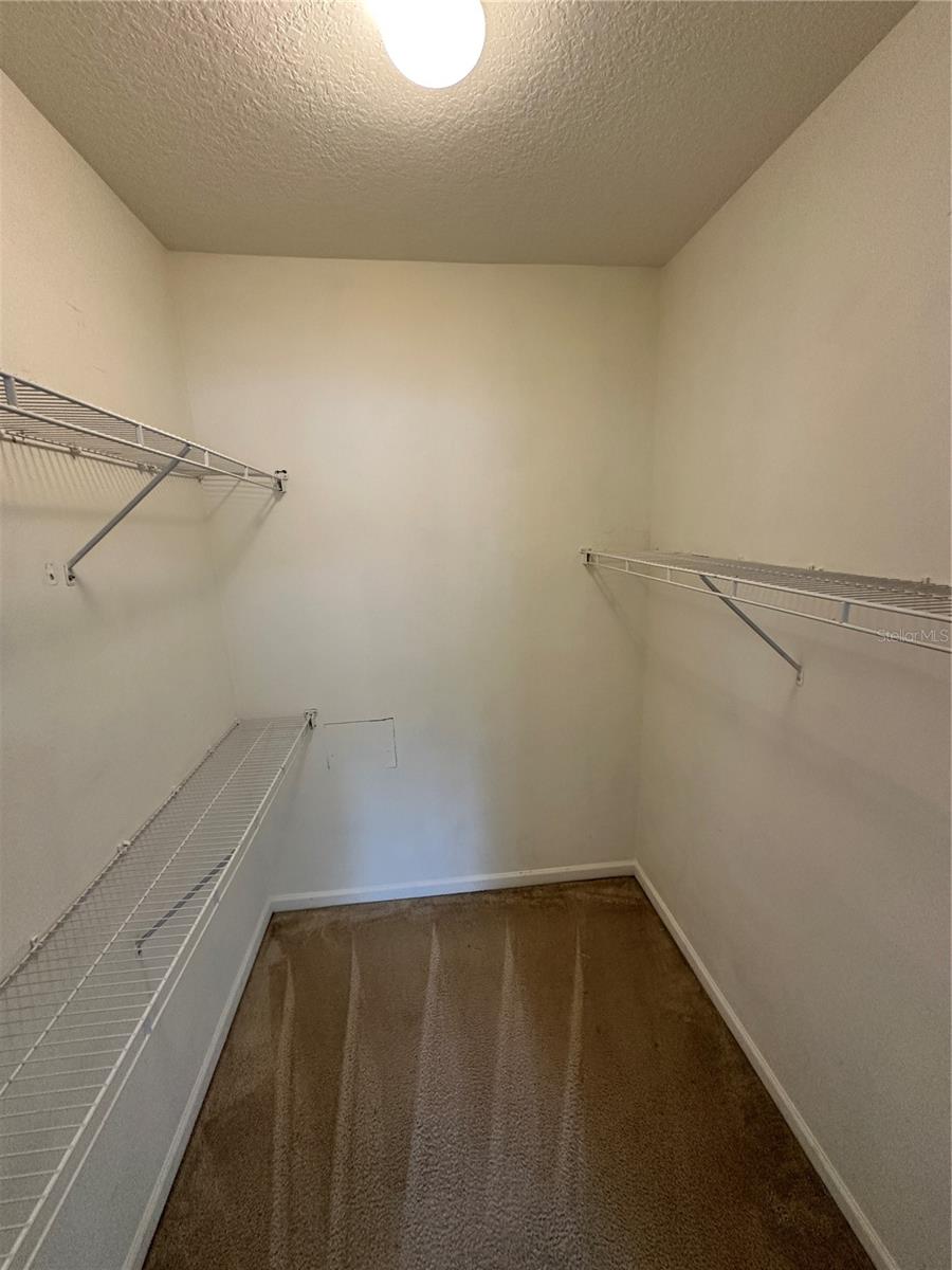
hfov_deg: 85.7
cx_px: 476
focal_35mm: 14
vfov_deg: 102.1
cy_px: 635
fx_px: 513
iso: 200
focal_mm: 2.22
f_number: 2.2
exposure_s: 1/60
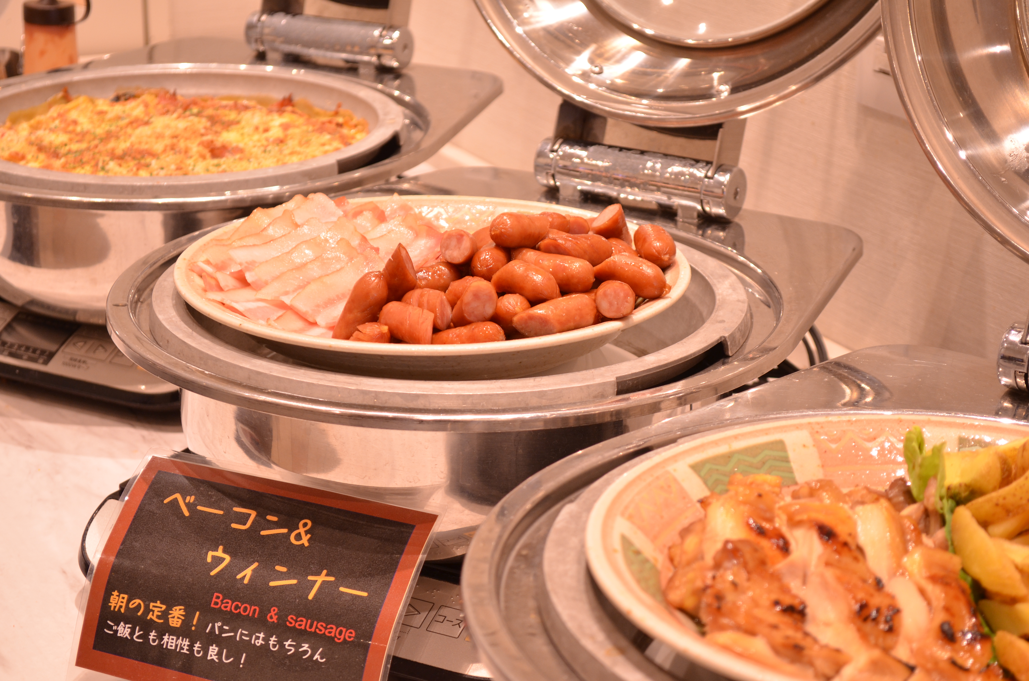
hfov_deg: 26.0
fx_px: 2225
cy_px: 340
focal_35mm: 78
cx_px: 514
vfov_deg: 17.4
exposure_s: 1/15
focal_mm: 52
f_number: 5.6
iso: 400
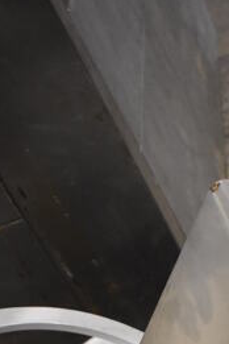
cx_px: 188
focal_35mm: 121
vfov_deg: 15.2
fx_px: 1152
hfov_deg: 11.3
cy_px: 567
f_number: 3.8
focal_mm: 23
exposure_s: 1/125
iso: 2200
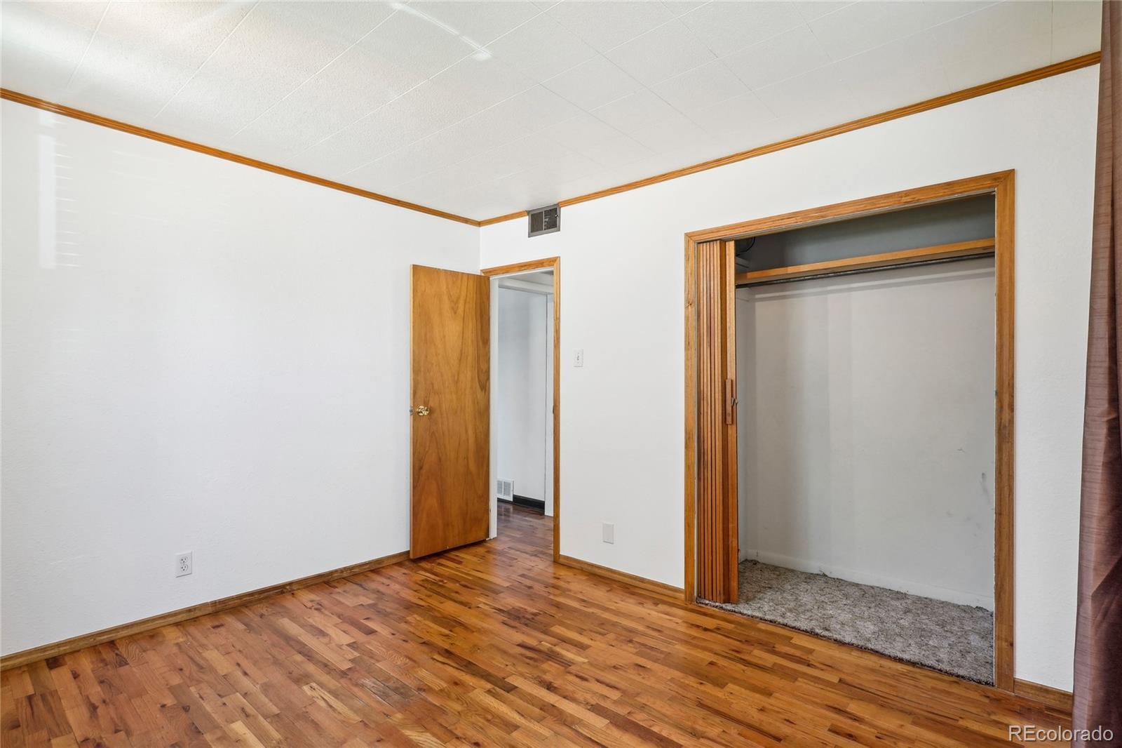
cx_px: 561
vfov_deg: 72.0
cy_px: 374
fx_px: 514
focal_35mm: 16
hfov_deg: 95.0
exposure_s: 1/20
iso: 400
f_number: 8
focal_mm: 11
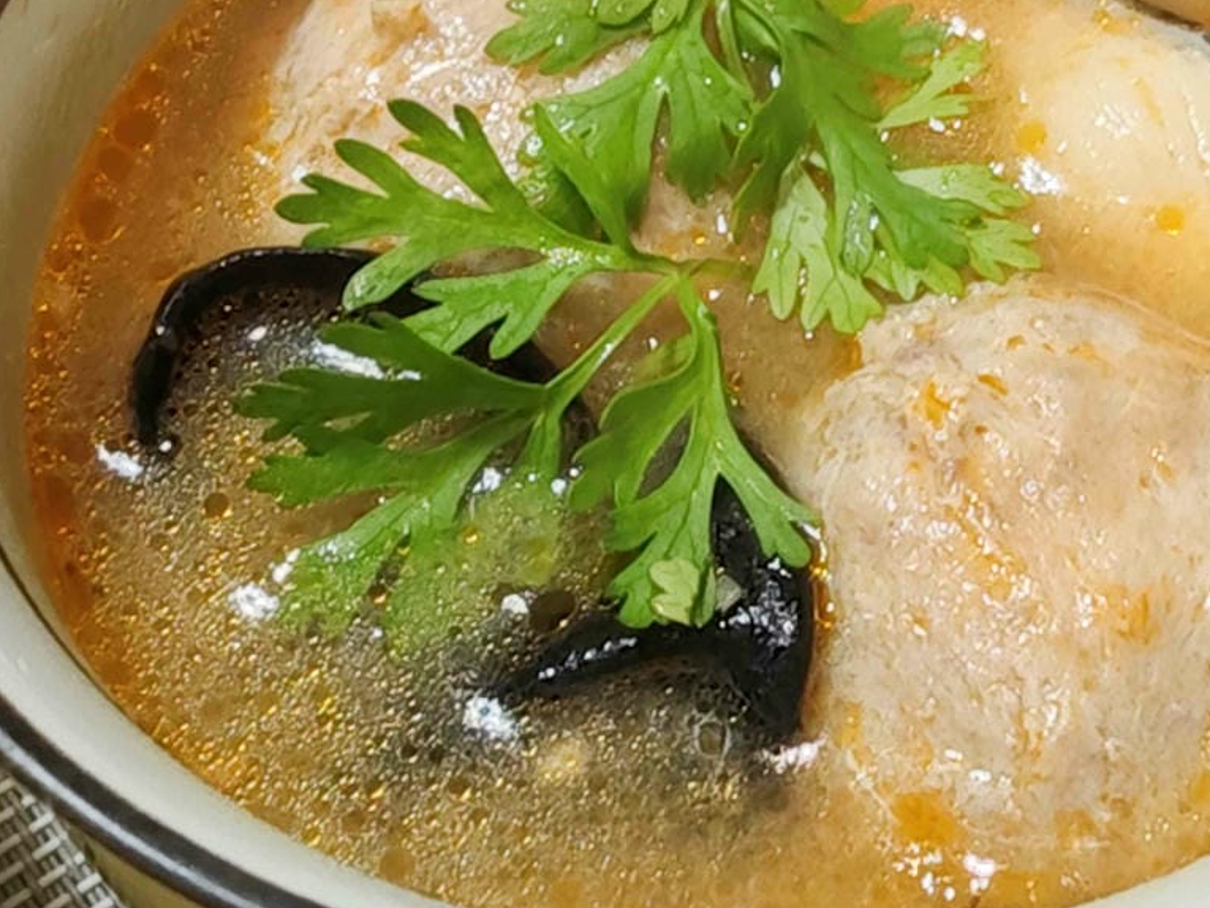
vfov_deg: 21.2
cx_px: 778
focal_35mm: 69
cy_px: 245
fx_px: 2412
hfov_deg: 28.0
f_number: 1.8
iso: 200
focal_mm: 2.03
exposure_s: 1/40
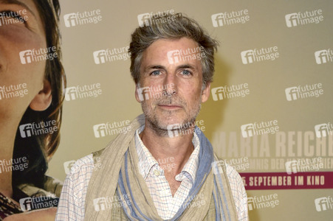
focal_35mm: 50
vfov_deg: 27.0
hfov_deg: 39.6
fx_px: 462
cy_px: 110
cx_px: 166
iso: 800
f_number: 5.6
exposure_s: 1/200
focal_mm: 50
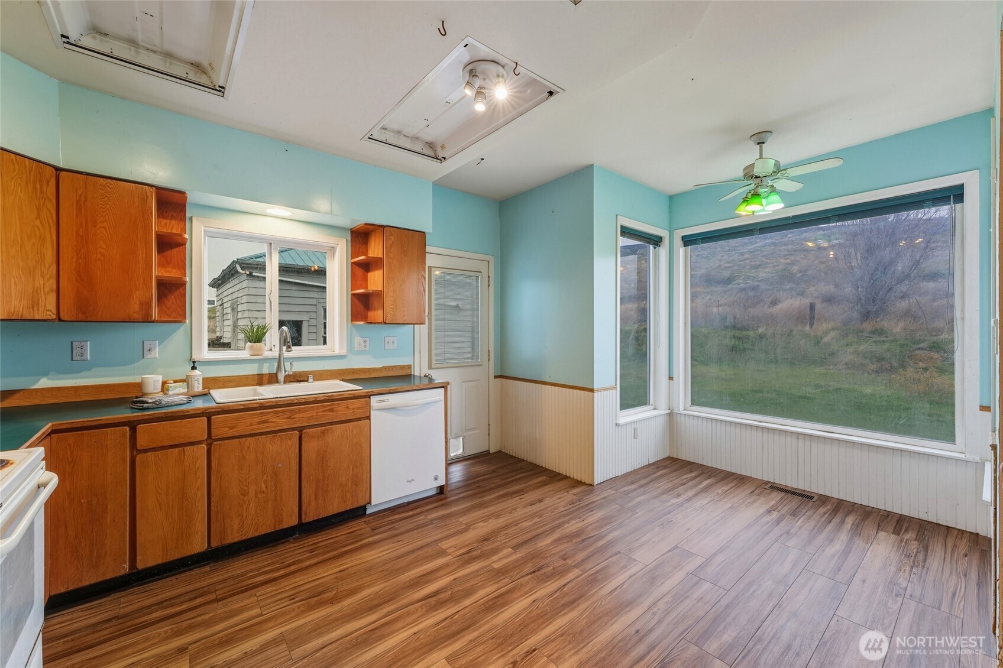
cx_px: 502
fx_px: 390
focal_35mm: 14
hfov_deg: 104.3
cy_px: 334
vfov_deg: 81.2
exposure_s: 1/200
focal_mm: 14
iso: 400
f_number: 9
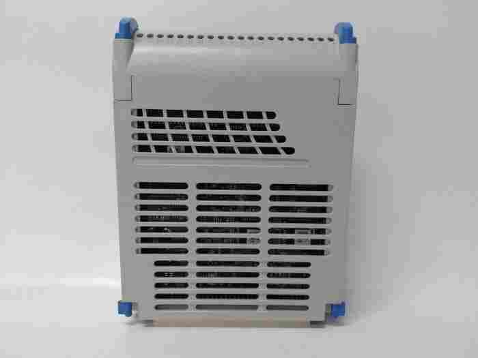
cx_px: 239
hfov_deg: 65.3
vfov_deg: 51.4
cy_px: 179
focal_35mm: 27
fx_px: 373
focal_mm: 3.79
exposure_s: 1/33
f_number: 2
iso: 211
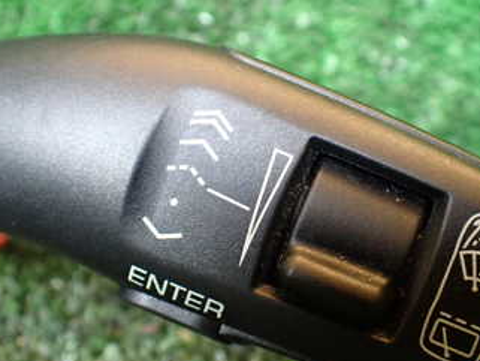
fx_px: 777
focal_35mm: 56
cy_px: 181
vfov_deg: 26.1
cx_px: 281
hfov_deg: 34.3
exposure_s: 1/40
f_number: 2.3
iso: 800
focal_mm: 5.4
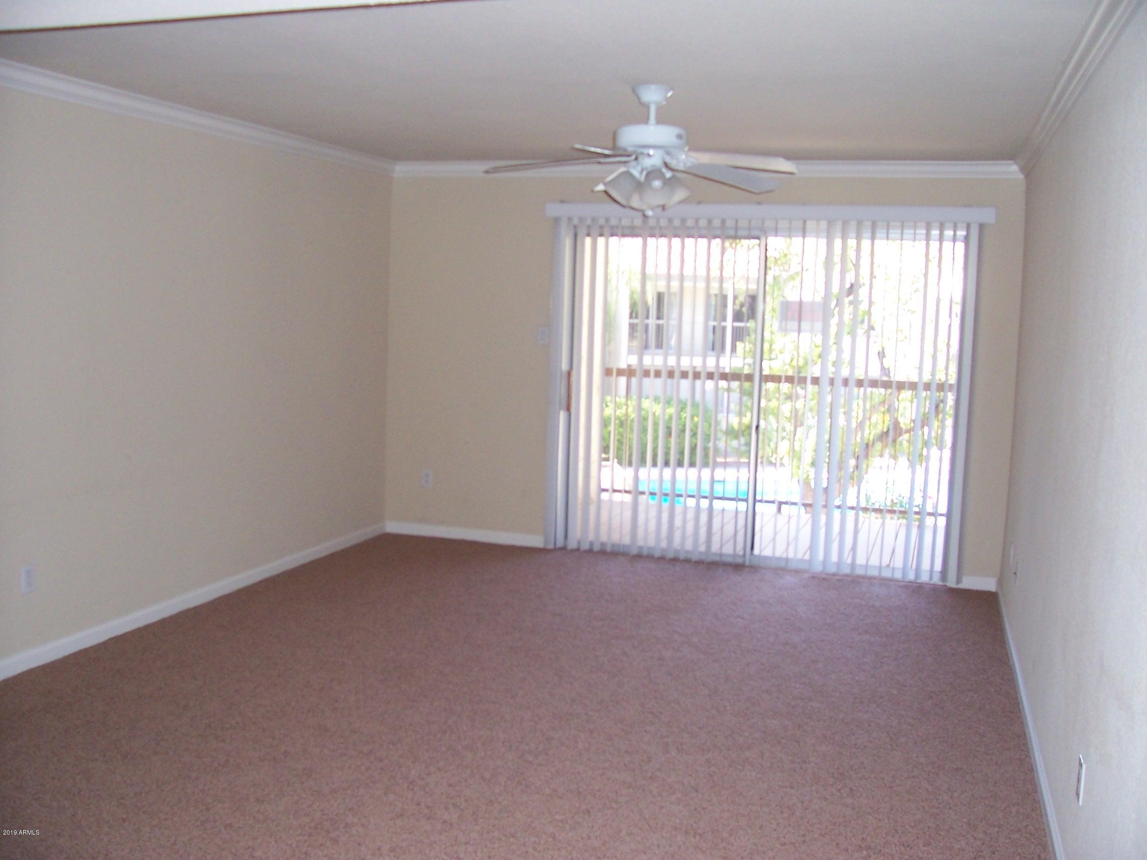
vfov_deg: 41.8
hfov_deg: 54.0
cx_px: 574
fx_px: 1127
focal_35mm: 34
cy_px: 430
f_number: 2.7
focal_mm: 5.6
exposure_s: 1/60
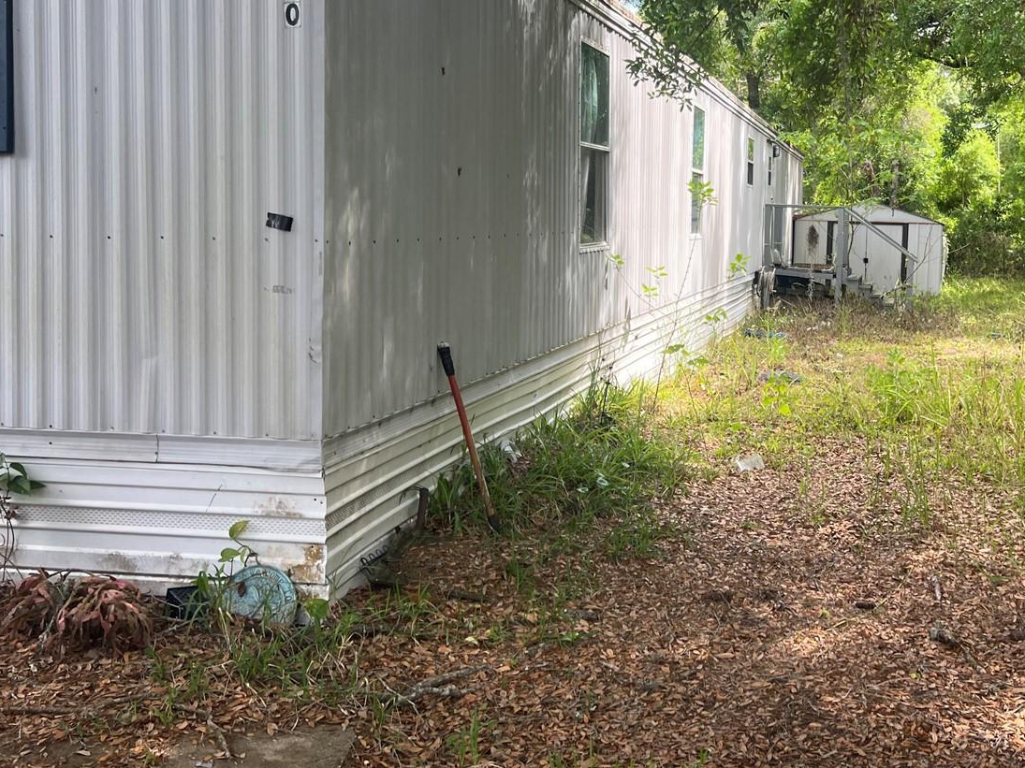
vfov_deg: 37.3
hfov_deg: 47.6
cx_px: 738
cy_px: 262
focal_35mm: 38
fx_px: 1125
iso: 50
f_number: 1.5
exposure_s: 1/315
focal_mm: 5.7
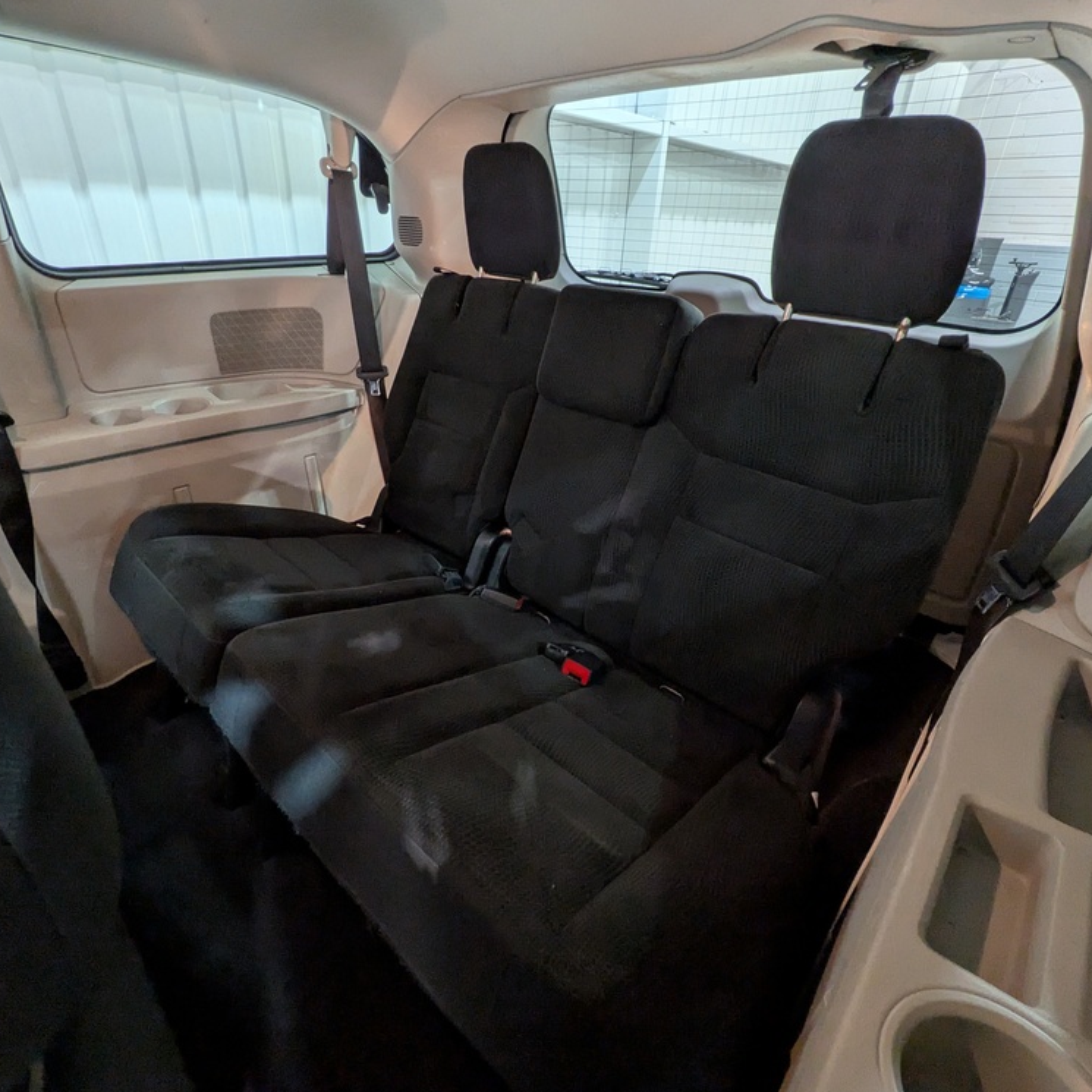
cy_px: 539
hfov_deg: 84.0
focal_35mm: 17
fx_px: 607
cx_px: 535
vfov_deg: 84.0
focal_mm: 1.83
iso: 225
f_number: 2.2
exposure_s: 1/16.7
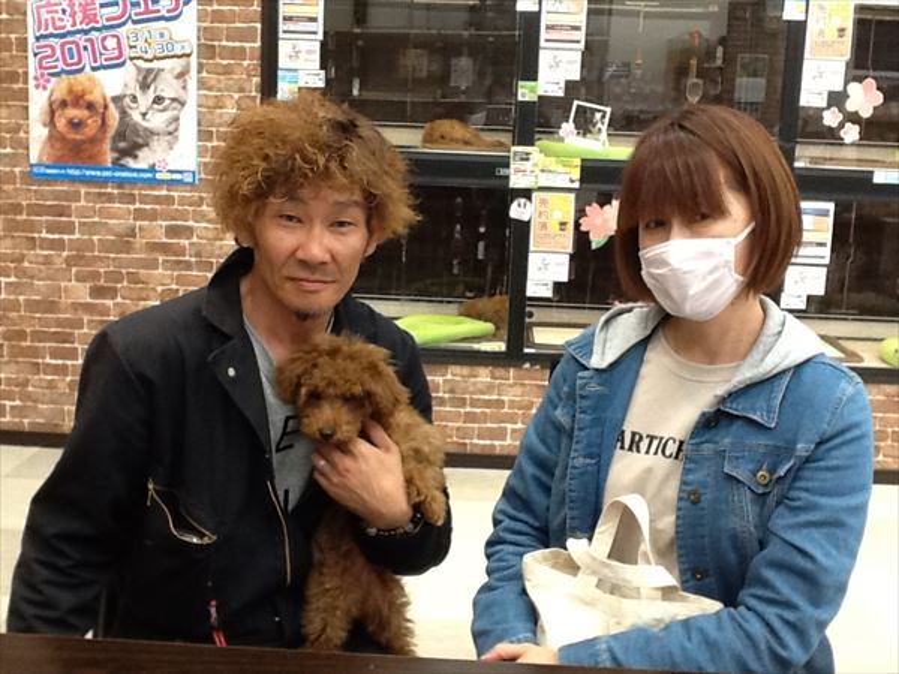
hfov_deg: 42.9
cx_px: 450
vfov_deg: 32.9
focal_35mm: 44
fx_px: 1143
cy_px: 337
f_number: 2.4
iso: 100
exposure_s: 1/30
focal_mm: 2.03
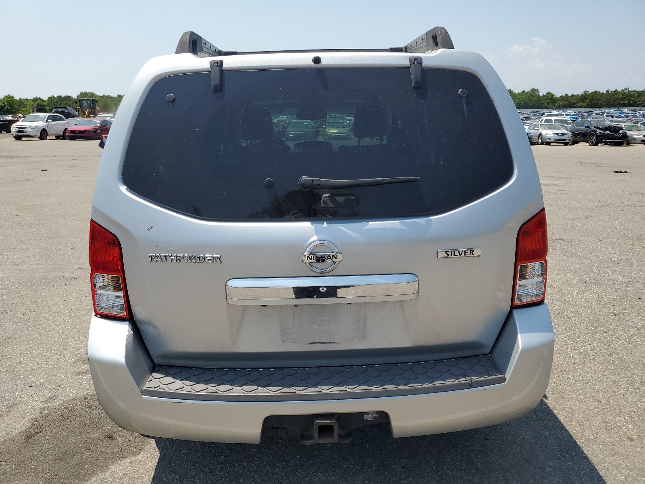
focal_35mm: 26
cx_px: 322
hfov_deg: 67.3
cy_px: 242
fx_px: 484
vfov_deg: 53.1
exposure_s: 1/3333
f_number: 1.5
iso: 50
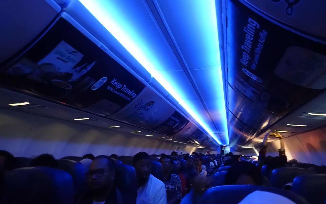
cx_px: 163
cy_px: 93
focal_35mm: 25
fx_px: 222
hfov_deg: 72.5
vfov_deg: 49.2
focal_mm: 8.8
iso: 3200
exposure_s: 1/4
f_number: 1.8
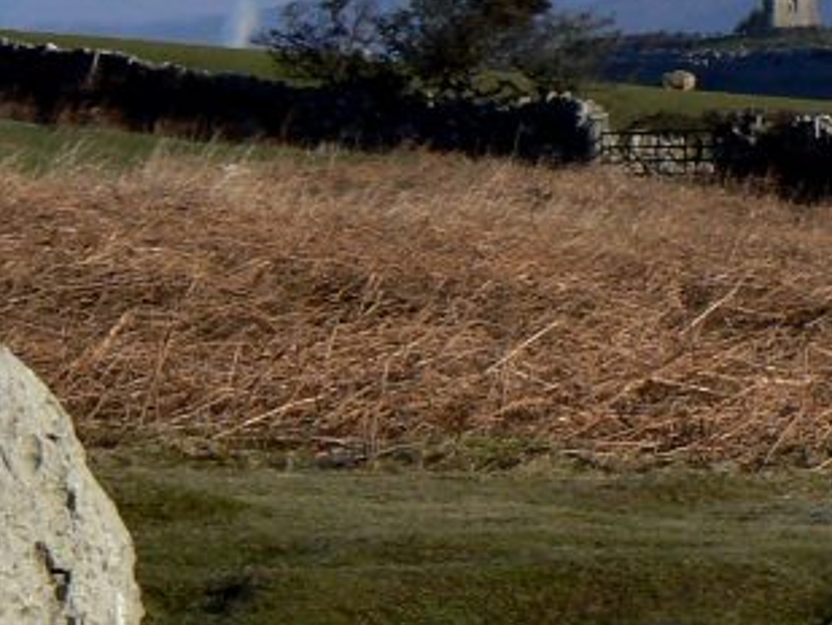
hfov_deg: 5.4
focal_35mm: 369
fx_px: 8872
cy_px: 248
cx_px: 487
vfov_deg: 4.0
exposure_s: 1/1300
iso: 100
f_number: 5
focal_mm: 15.8
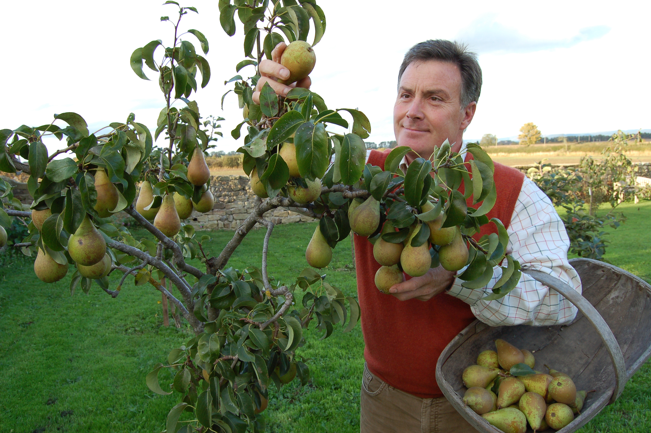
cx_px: 326
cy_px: 216
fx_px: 515
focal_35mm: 28
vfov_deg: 45.6
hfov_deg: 64.6
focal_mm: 19
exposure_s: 1/80
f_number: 8
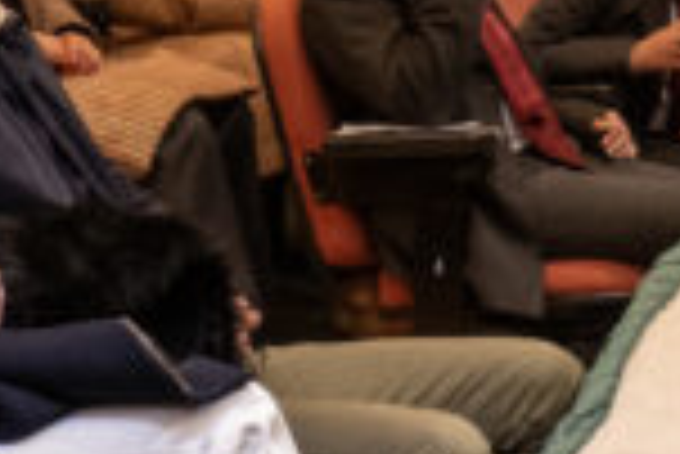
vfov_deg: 6.8
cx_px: -270
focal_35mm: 203
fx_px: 3838
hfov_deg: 9.9
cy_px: 276
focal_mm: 60
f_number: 5.6
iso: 6400
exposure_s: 1/50
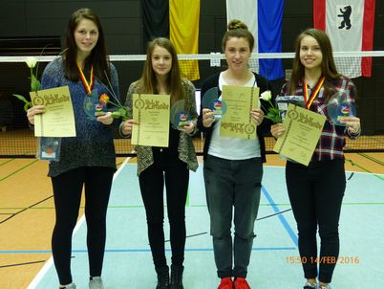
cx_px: 192
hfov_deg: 38.9
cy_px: 144
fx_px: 544
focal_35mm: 49
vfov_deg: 29.7
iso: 400
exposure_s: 1/50
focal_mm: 8.7
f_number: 2.8
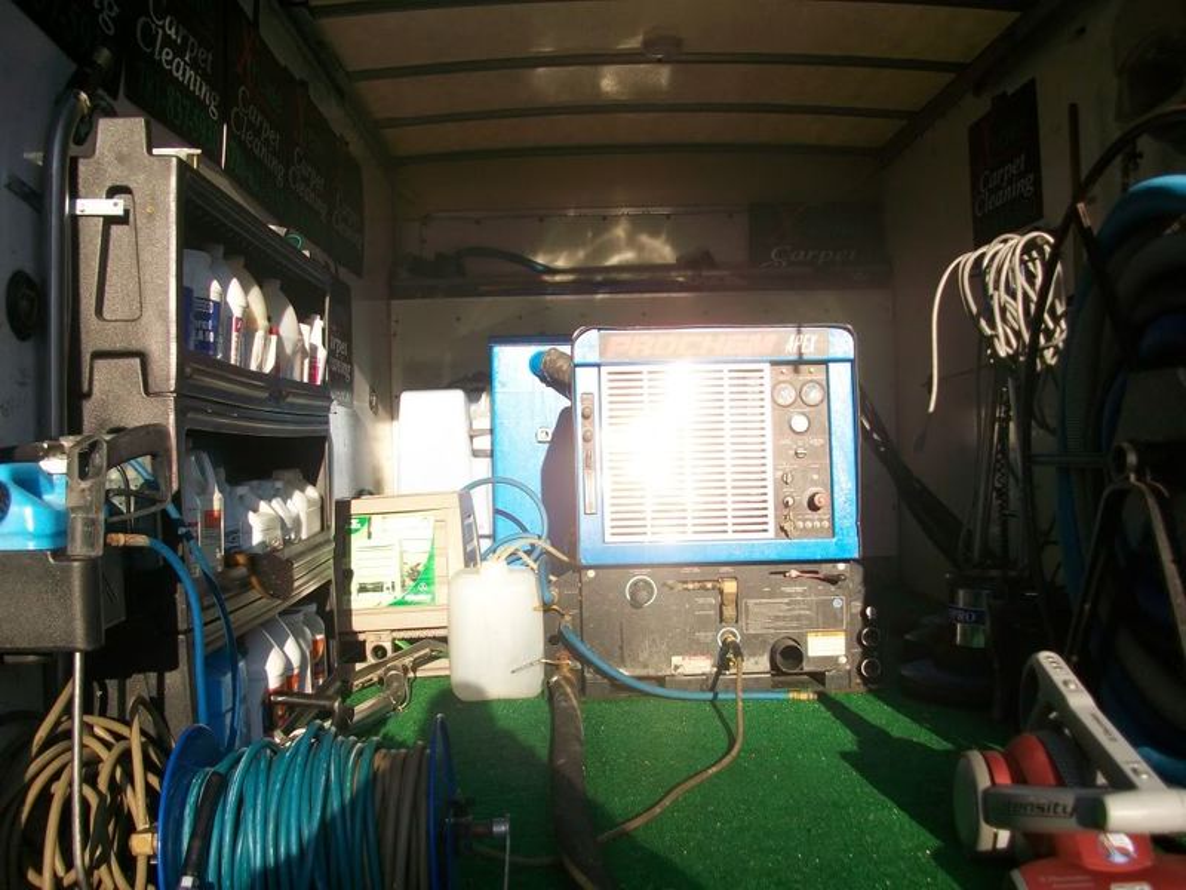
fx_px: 1096
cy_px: 445
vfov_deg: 44.2
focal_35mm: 32
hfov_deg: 56.8
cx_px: 593
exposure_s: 1/640
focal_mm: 5.7
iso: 64
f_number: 2.8
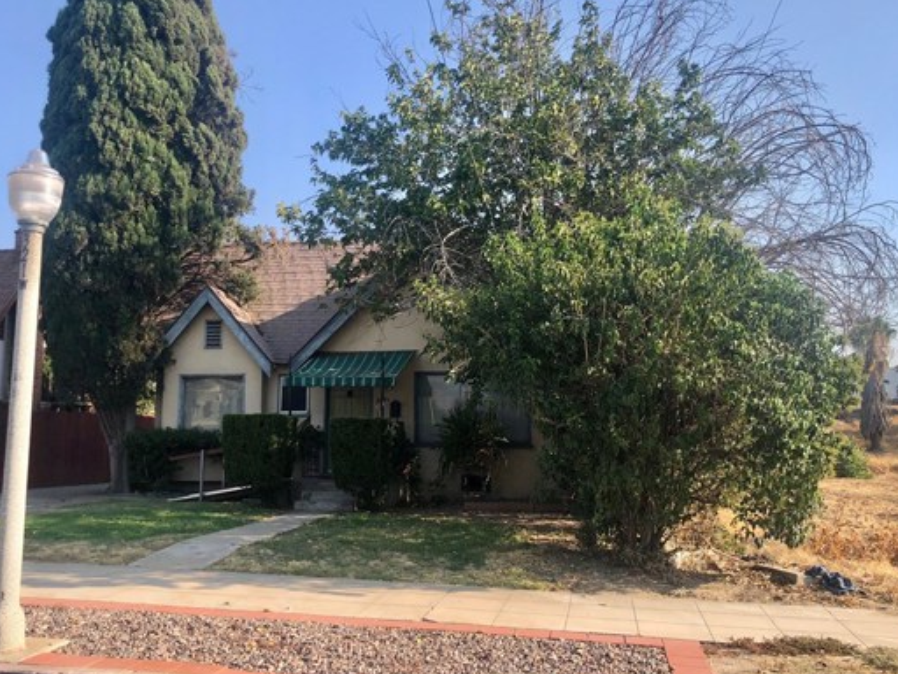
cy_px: 335
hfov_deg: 52.6
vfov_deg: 40.7
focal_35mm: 35
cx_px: 444
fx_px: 908
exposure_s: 1/906
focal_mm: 4
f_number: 1.8
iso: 20
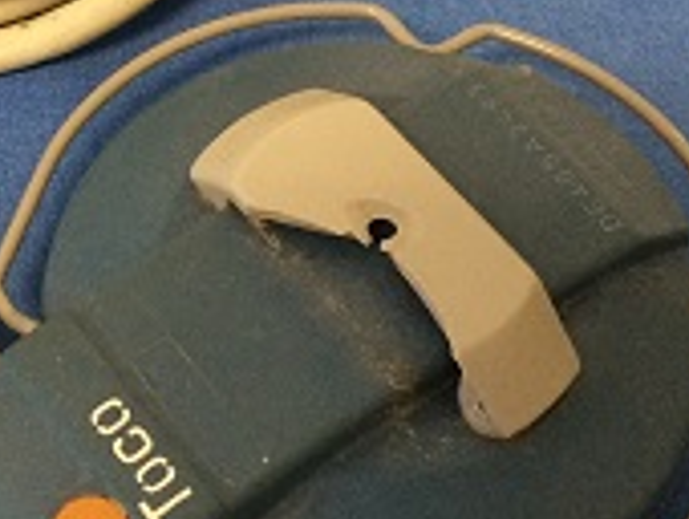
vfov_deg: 13.5
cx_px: 105
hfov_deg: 17.8
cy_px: 101
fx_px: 2173
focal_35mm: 109
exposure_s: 1/33
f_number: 2.2
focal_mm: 4.15
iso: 250
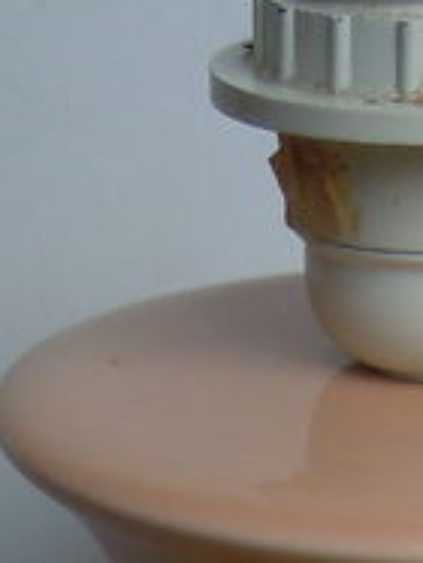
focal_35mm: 161
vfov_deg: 11.5
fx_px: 2617
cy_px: 953
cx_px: 202
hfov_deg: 9.2
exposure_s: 1/60
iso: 125
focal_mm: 5.4
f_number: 3.5
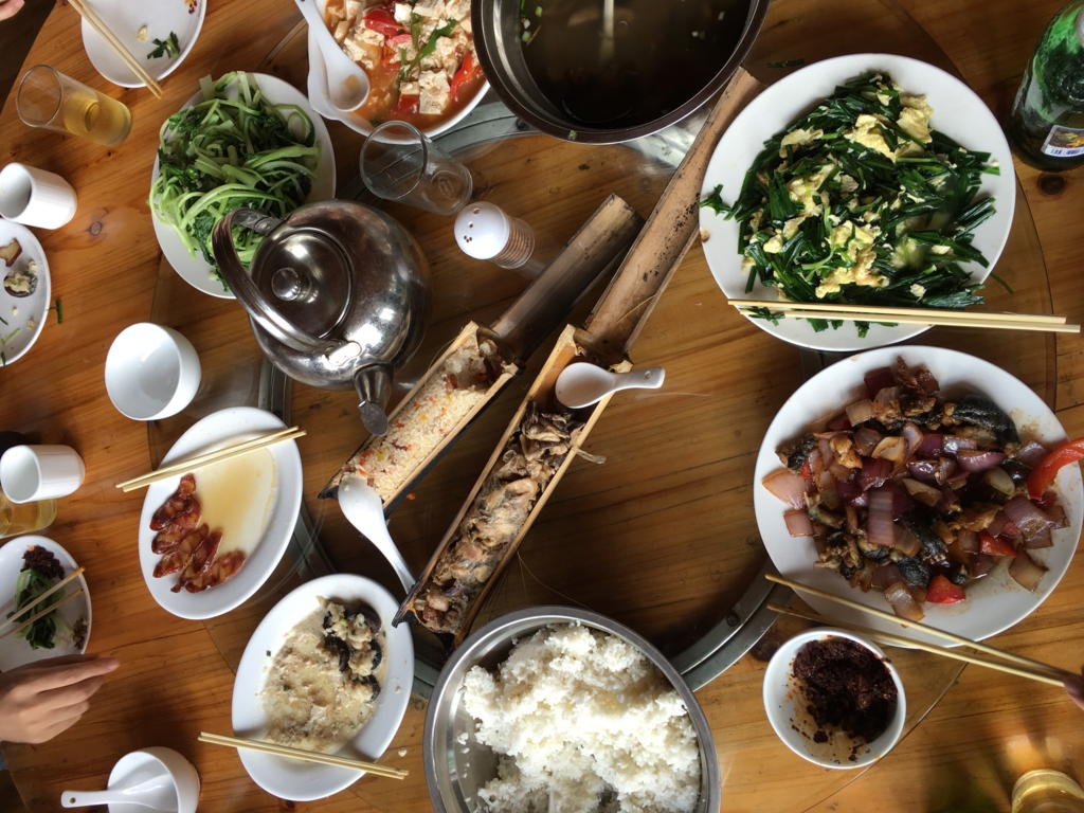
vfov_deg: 48.2
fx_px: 908
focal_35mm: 29
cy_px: 406
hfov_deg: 61.7
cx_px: 542
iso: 25
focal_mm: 4.15
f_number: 2.2
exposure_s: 1/100
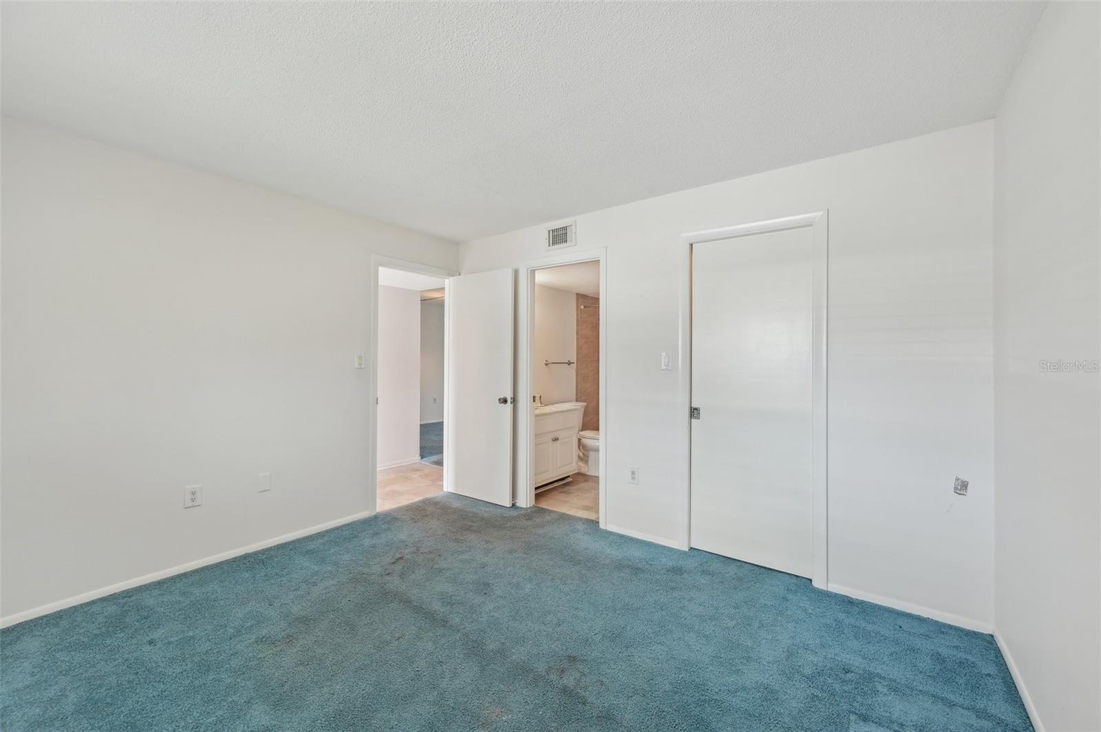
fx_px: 428
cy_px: 366
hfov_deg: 104.3
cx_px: 550
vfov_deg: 81.1
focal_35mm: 14
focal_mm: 14
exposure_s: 1/25
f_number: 8
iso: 400
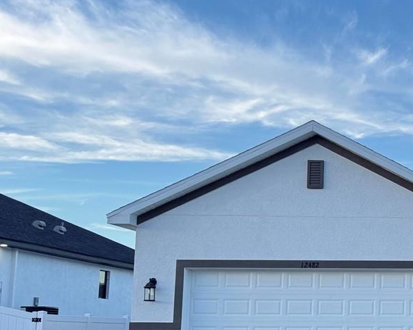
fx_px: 782
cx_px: 556
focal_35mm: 64
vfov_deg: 23.5
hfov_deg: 25.0
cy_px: 260
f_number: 1.78
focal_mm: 6.76
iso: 100
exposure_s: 1/643
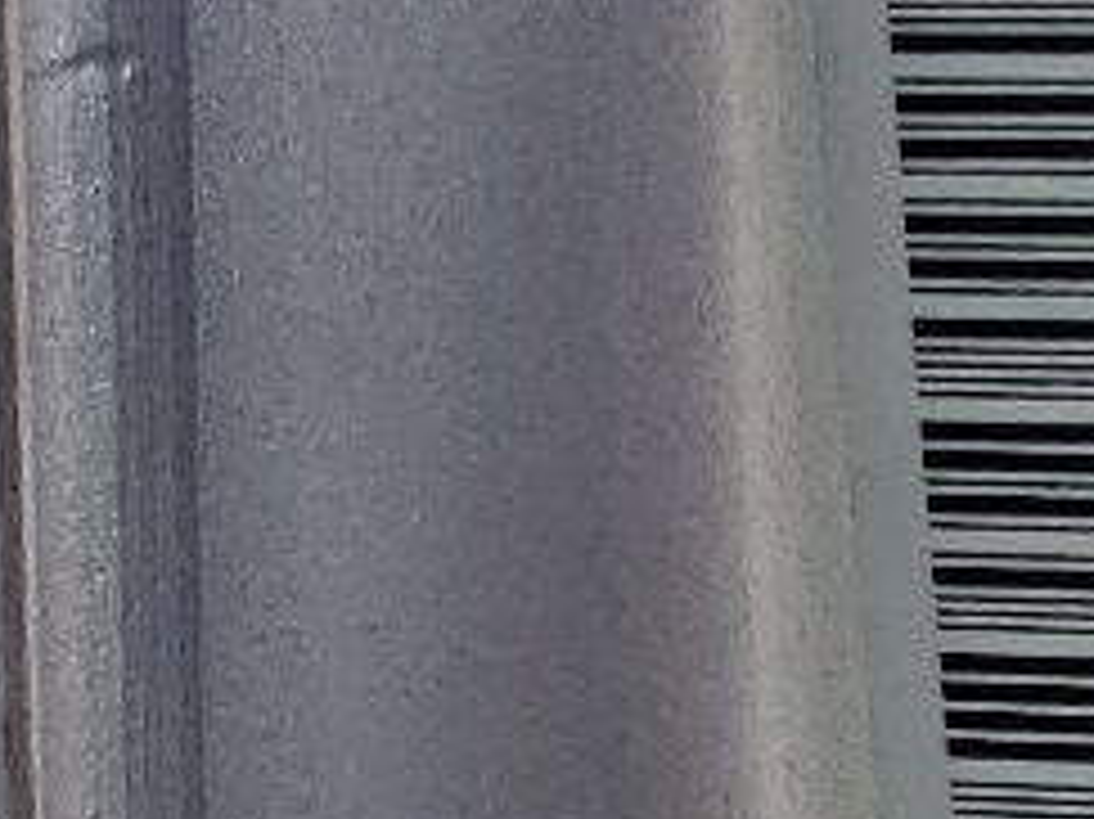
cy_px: 1782
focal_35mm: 171
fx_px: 5402
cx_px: 2782
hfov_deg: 9.9
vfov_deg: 8.2
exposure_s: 1/500
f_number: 1.5
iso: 50
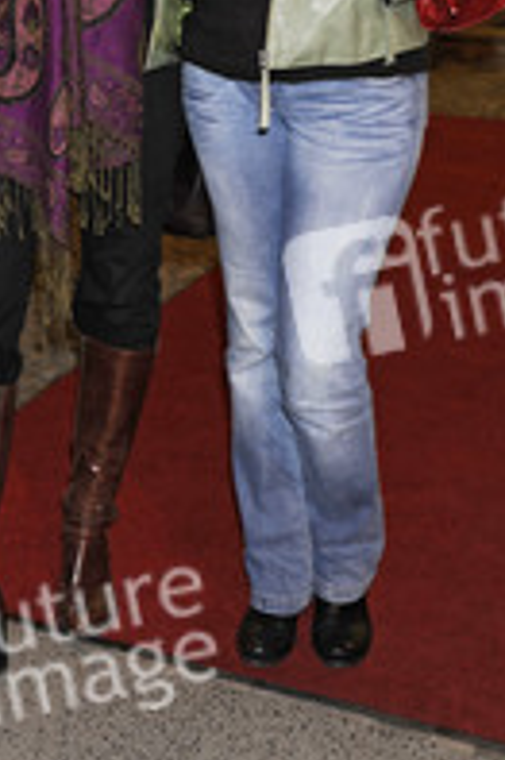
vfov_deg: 27.5
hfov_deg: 19.0
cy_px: 81
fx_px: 1496
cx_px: 131
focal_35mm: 71
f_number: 5
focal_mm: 35
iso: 800
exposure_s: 1/50
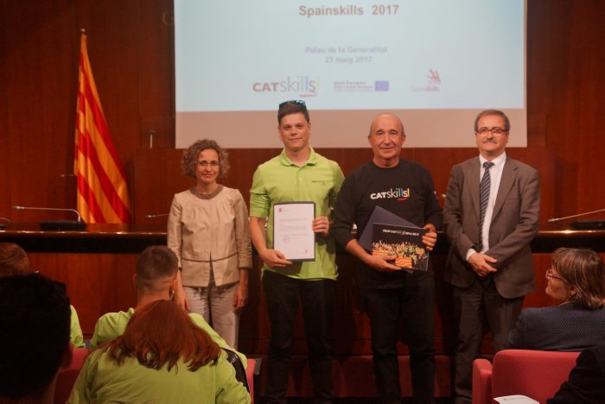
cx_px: 302
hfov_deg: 43.6
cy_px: 202
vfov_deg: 29.9
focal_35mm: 45
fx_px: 757
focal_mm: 30
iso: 800
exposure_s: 1/500
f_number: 2.8
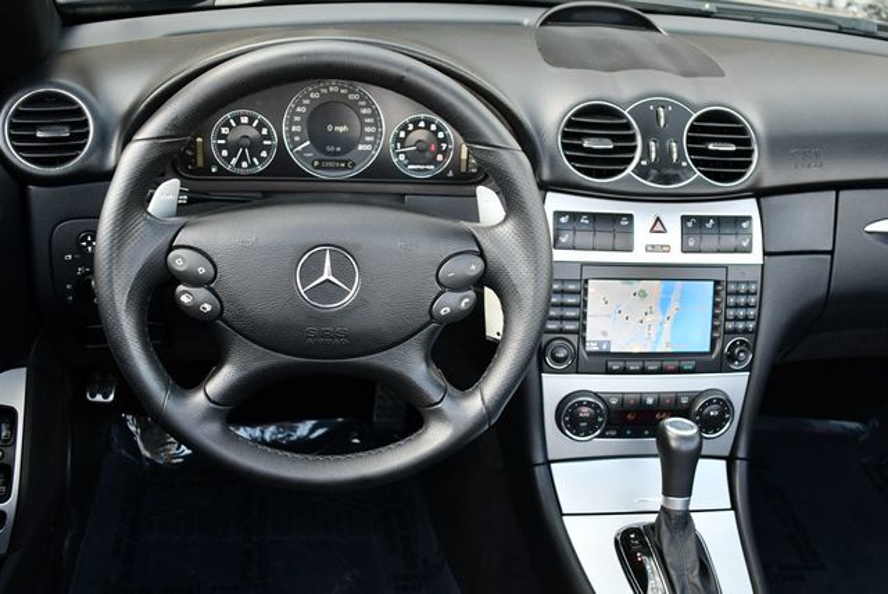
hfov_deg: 48.4
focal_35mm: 40
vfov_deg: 33.5
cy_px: 297
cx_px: 444
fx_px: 988
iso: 640
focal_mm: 20
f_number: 3.5
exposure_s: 1/250
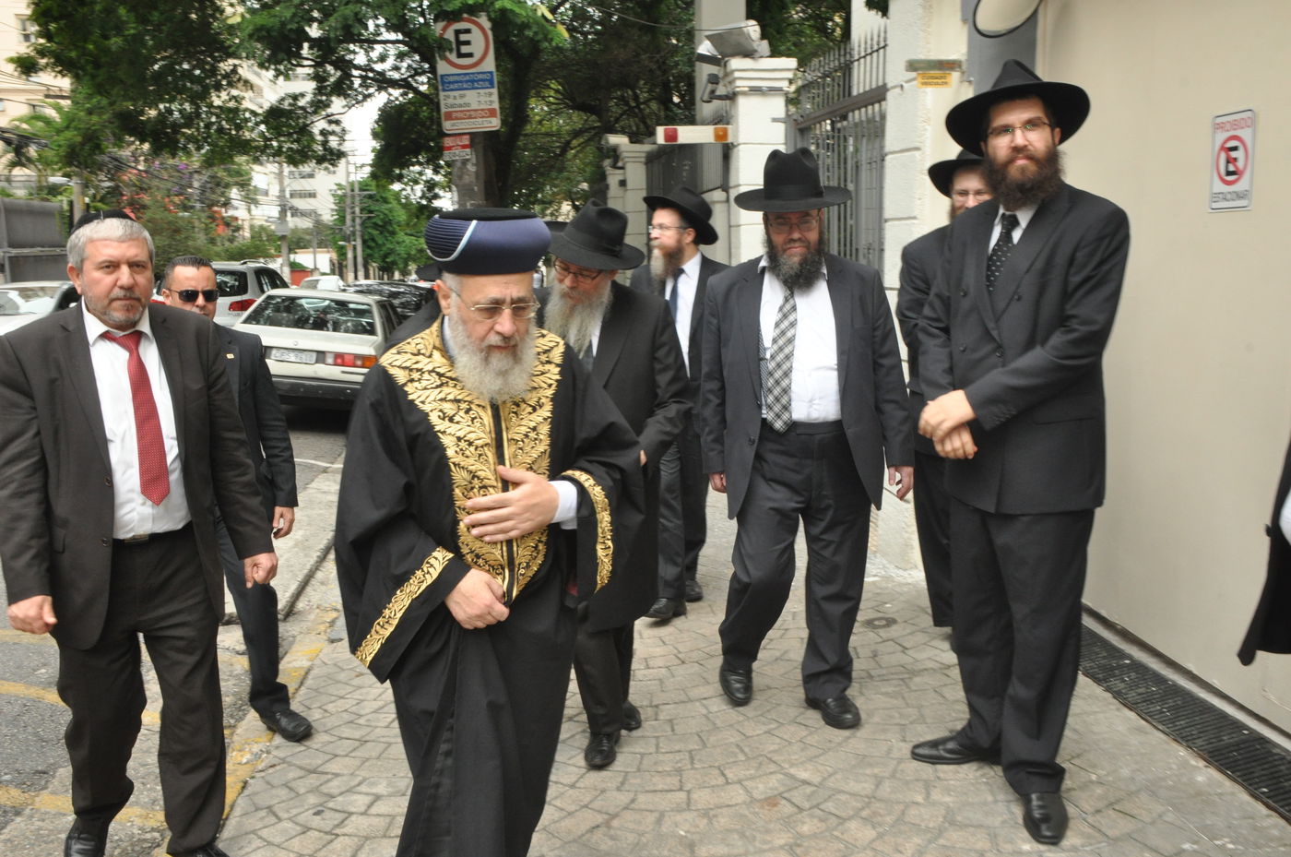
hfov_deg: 62.0
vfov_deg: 43.5
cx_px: 646
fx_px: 1074
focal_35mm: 30
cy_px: 428
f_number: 16
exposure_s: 1/60
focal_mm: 20
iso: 800
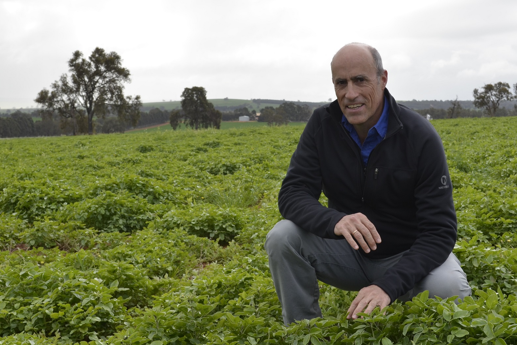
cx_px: 248
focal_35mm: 67
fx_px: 962
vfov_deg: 20.3
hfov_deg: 30.1
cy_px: 186
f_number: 8
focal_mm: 32
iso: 200
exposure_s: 1/250
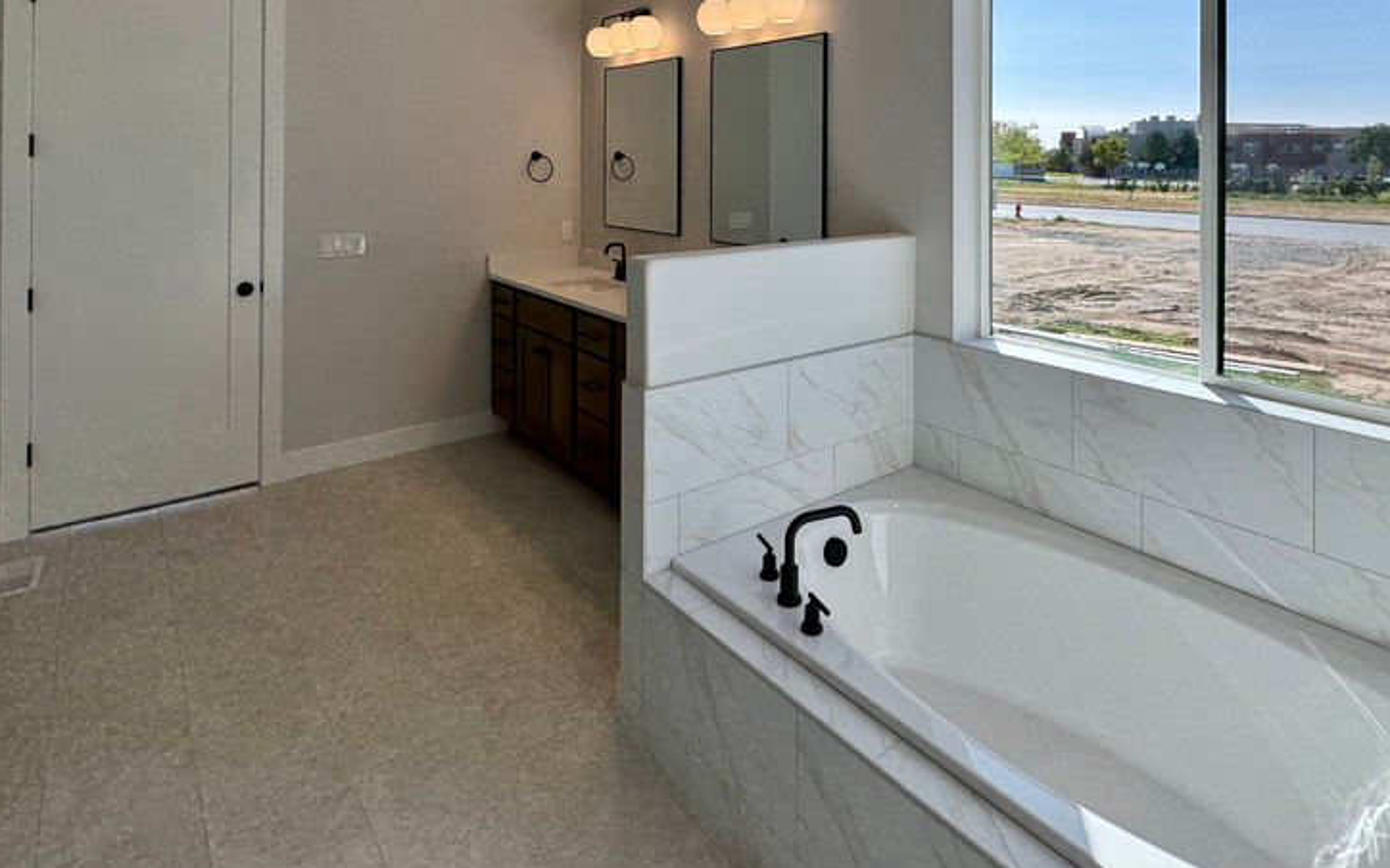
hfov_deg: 82.2
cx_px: 747
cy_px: 154
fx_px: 795
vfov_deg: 52.9
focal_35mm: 21
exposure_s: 1/675
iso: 50
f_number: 2.2
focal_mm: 2.22
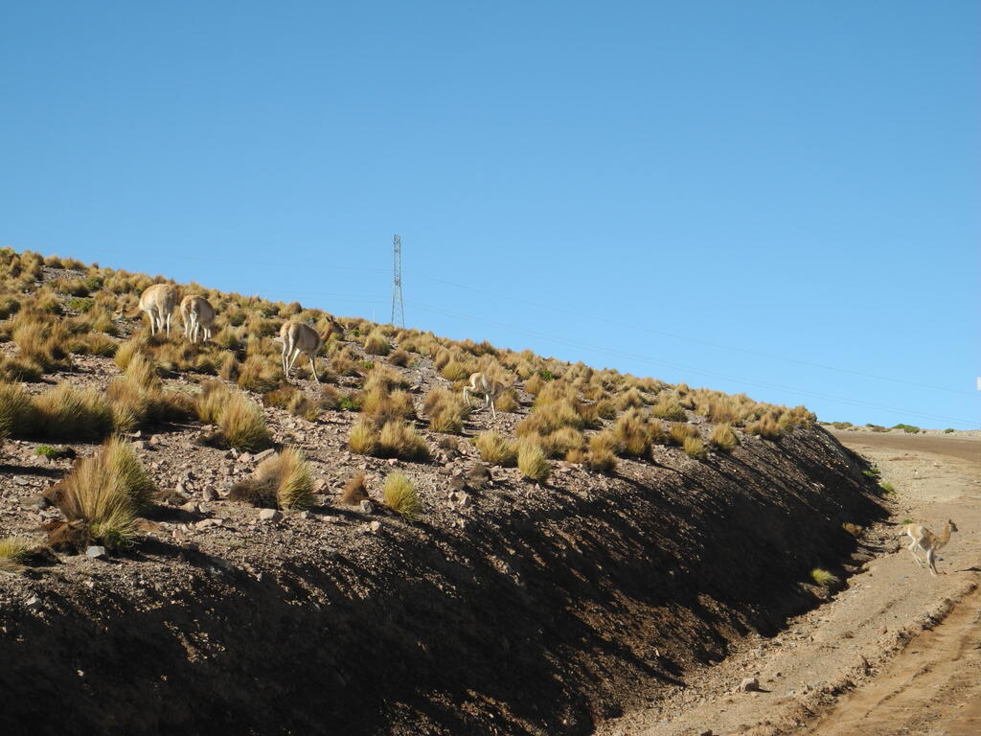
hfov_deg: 20.9
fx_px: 2664
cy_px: 368
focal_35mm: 94
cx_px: 490
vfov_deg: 15.7
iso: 100
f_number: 4.5
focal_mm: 20.1
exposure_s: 1/800
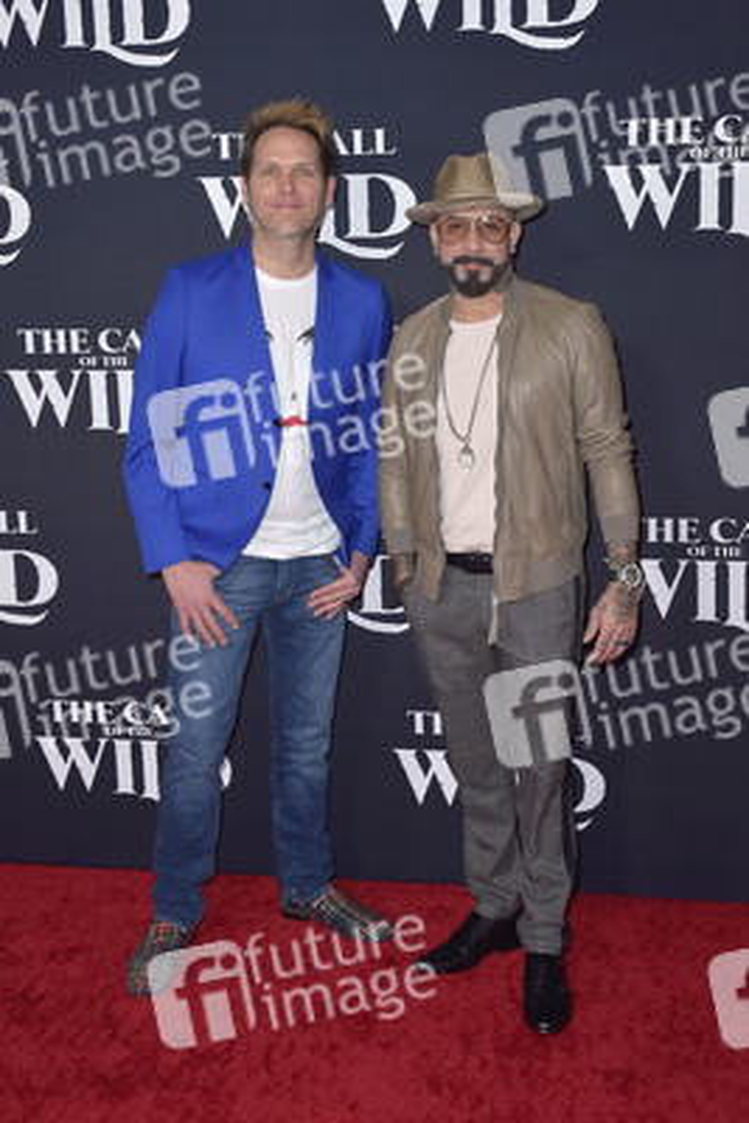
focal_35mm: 40
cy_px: 562
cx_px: 374
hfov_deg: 33.4
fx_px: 1247
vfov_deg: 48.4
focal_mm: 40
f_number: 7.1
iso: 320
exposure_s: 1/250
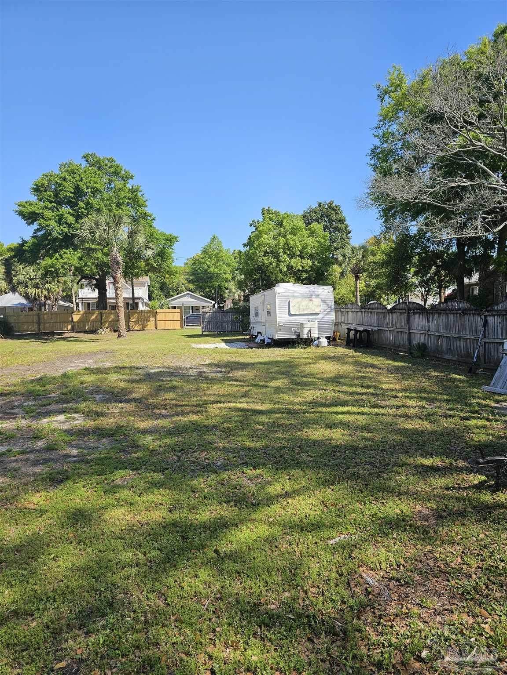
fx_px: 449
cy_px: 338
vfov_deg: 73.9
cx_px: 254
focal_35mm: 23
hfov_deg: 58.9
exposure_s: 1/475
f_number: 1.7
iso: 10
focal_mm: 6.3
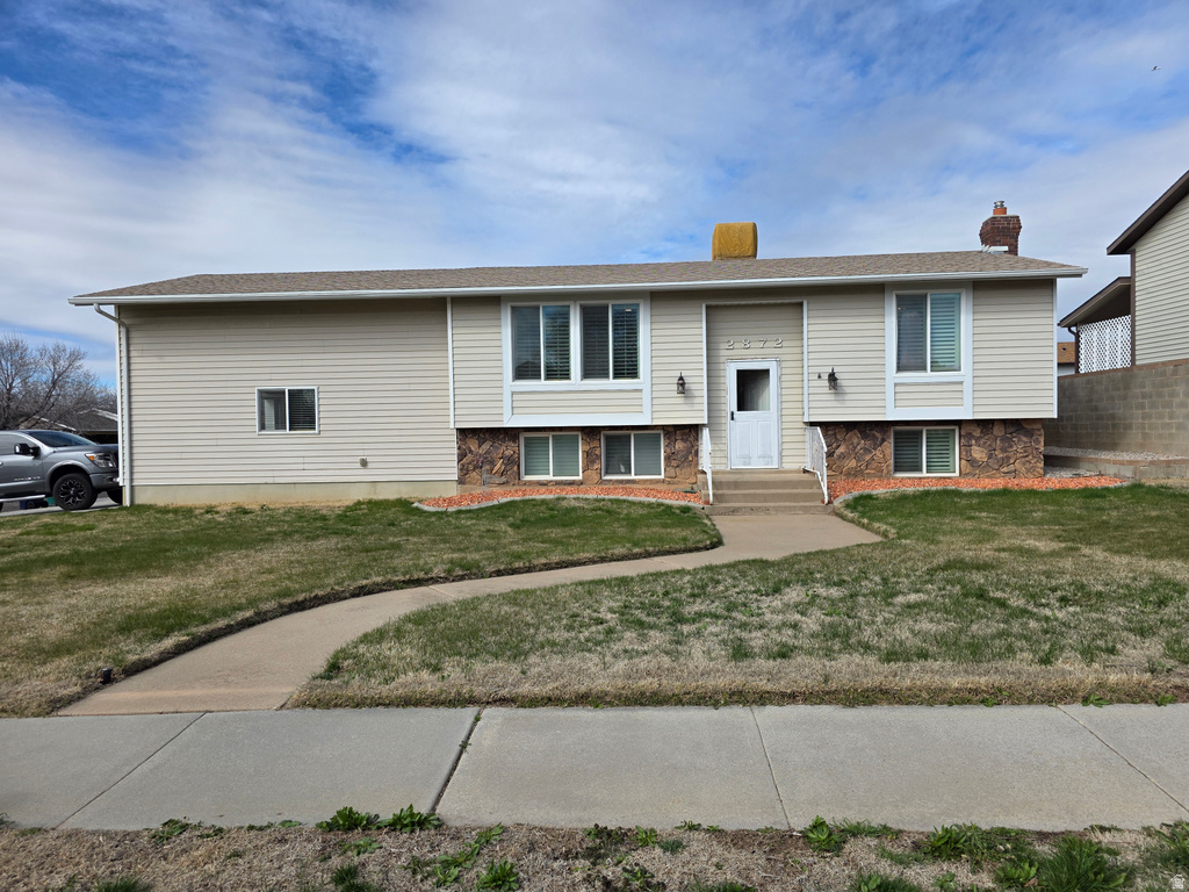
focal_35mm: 23
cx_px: 594
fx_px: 790
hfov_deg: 73.9
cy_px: 446
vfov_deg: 58.9
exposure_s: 1/7626
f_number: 1.7
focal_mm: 6.3
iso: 80
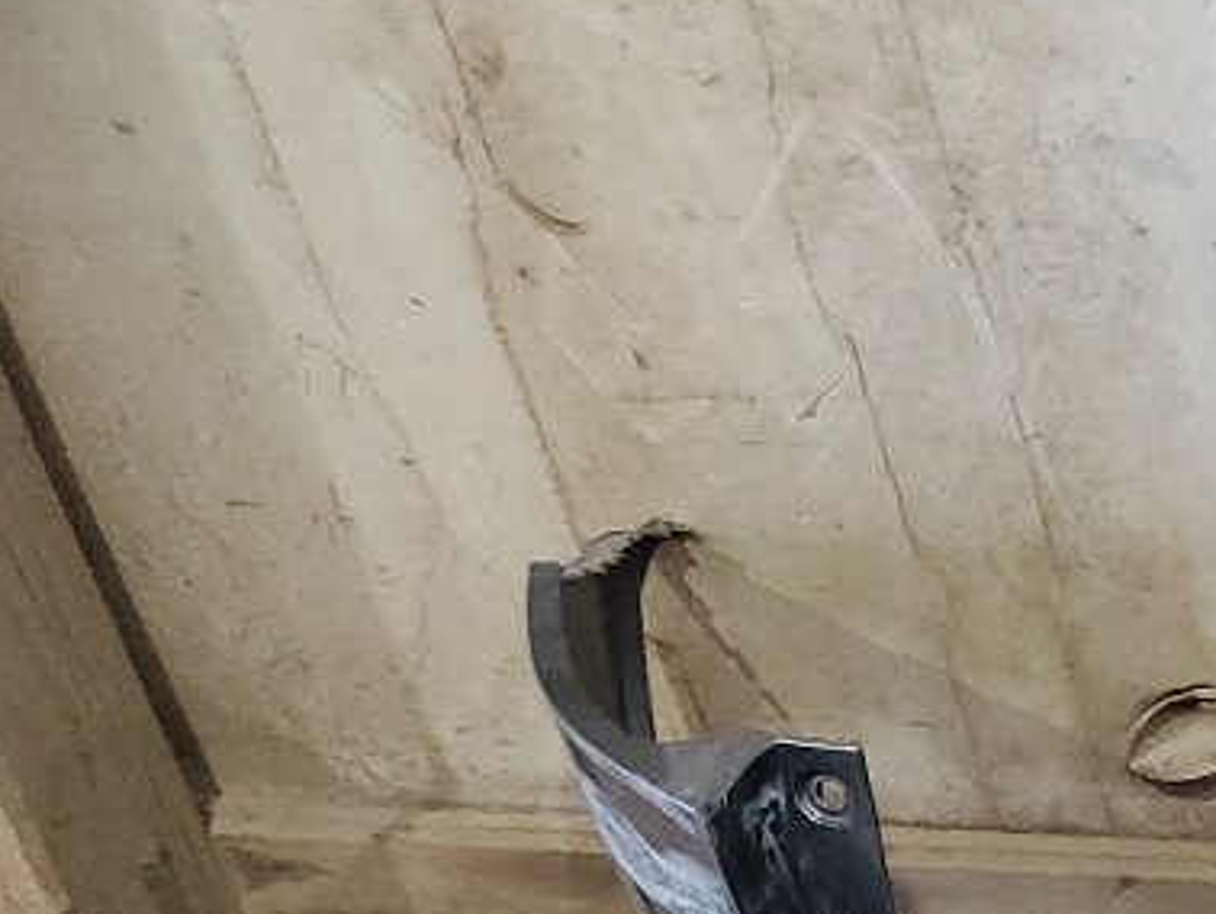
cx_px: 2567
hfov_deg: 14.3
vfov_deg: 12.3
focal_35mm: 110
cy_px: 1683
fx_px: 3867
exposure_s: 1/60.2
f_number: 1.5
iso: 131
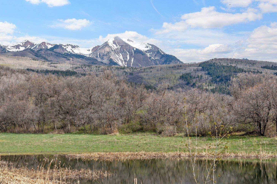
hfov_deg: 27.9
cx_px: 97
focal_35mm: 72
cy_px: 70
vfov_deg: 18.9
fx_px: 554
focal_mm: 51
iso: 400
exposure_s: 1/1250
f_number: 8
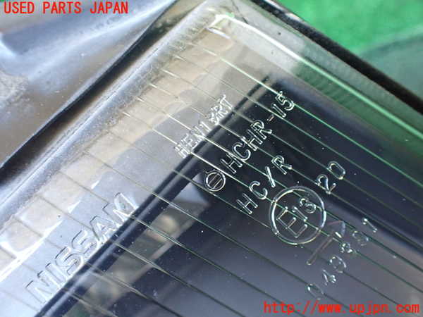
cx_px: 212
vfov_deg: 46.8
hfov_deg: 60.0
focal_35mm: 30
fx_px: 367
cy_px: 158
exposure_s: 1/40
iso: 800
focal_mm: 5.4
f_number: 2.3
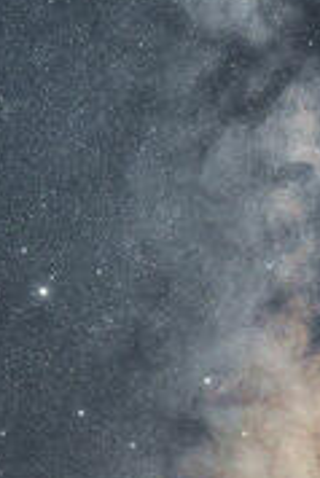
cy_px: 379
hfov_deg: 15.9
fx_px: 1078
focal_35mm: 81
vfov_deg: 24.7
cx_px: 436
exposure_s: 13
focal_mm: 24
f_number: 2.8
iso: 16000
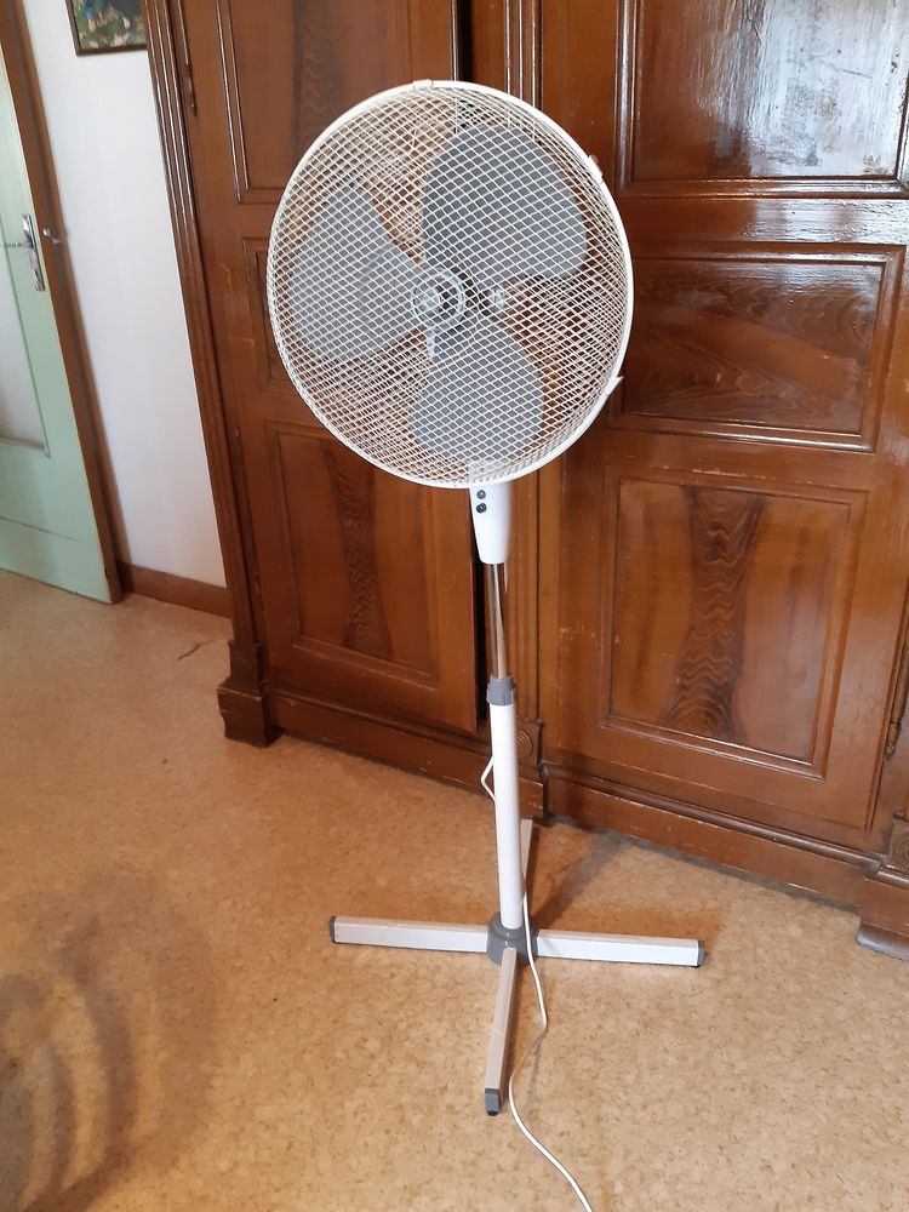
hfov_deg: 53.1
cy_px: 606
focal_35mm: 26
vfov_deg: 67.3
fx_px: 910
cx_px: 454
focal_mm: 3.92
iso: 400
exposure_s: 1/25
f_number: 1.7
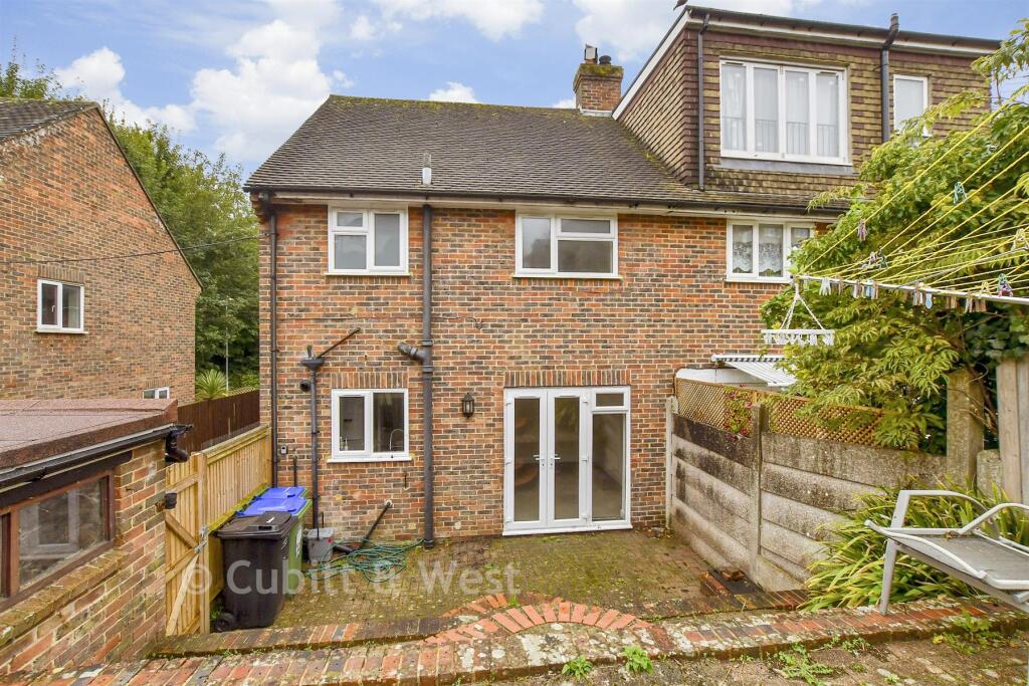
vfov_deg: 77.3
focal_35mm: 15
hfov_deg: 100.4
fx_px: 429
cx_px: 514
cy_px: 343
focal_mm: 10
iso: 400
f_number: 8
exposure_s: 1/160
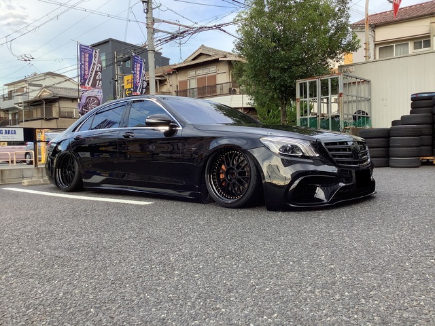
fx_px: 390
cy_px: 163
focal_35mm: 31
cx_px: 218
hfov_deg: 58.4
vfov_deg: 45.4
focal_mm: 3.3
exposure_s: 1/120
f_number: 2.4
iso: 40
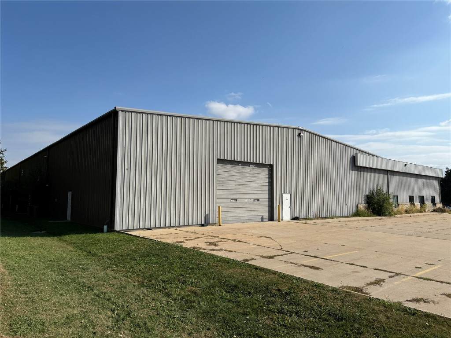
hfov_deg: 71.6
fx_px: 313
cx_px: 226
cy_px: 169
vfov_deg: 56.8
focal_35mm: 24
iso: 80
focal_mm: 6.76
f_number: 1.78
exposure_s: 1/8130
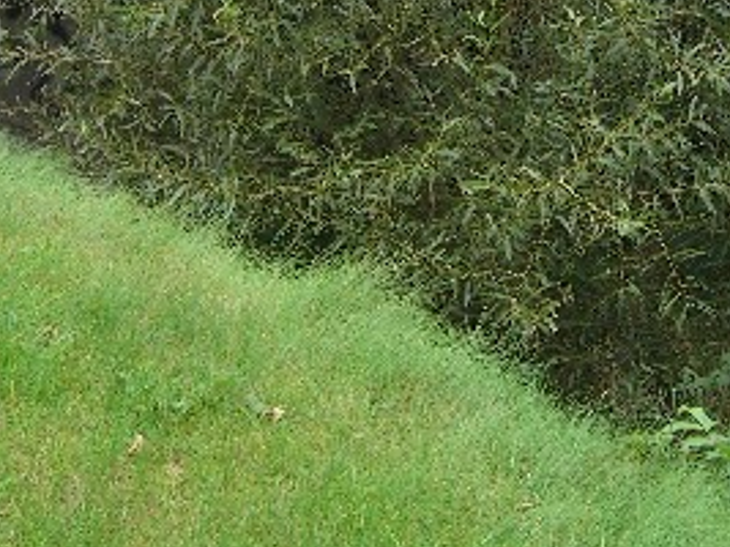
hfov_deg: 23.2
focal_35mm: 83
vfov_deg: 17.4
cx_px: 595
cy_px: 21
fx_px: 1750
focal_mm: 7.9
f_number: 2.8
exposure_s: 1/160
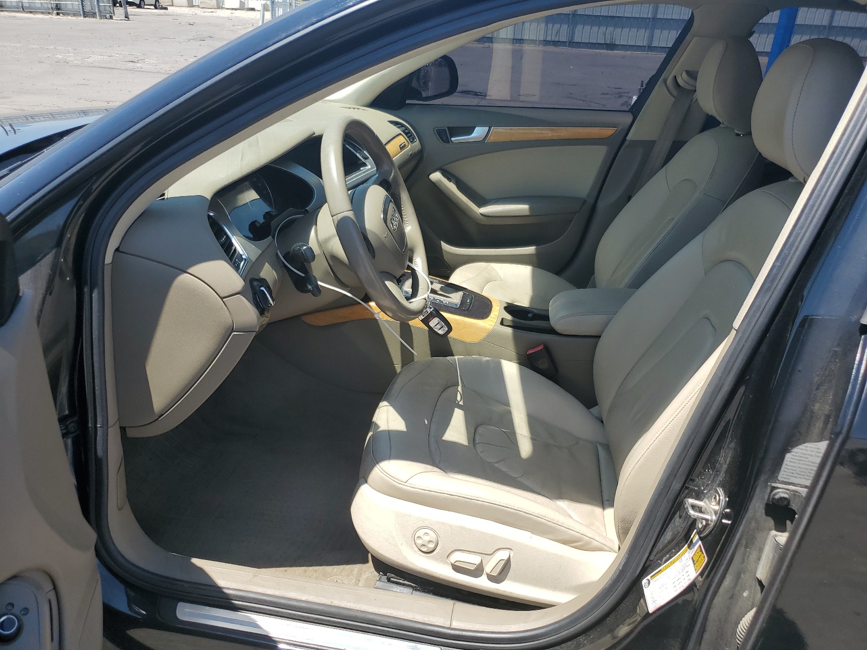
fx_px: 651
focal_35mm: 26
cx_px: 434
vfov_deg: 53.1
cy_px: 325
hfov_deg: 67.3
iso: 50
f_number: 1.5
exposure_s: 1/1429
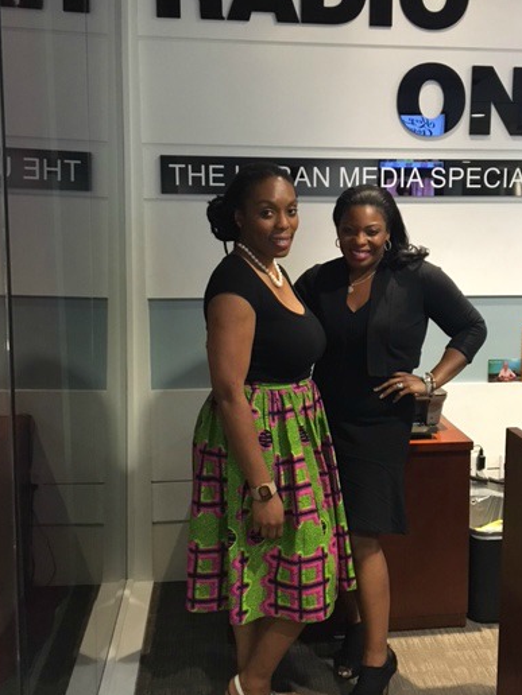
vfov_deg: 51.3
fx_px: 724
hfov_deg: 39.5
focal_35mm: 36
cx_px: 314
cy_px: 333
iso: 320
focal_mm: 4.15
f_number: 2.2
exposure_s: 1/15
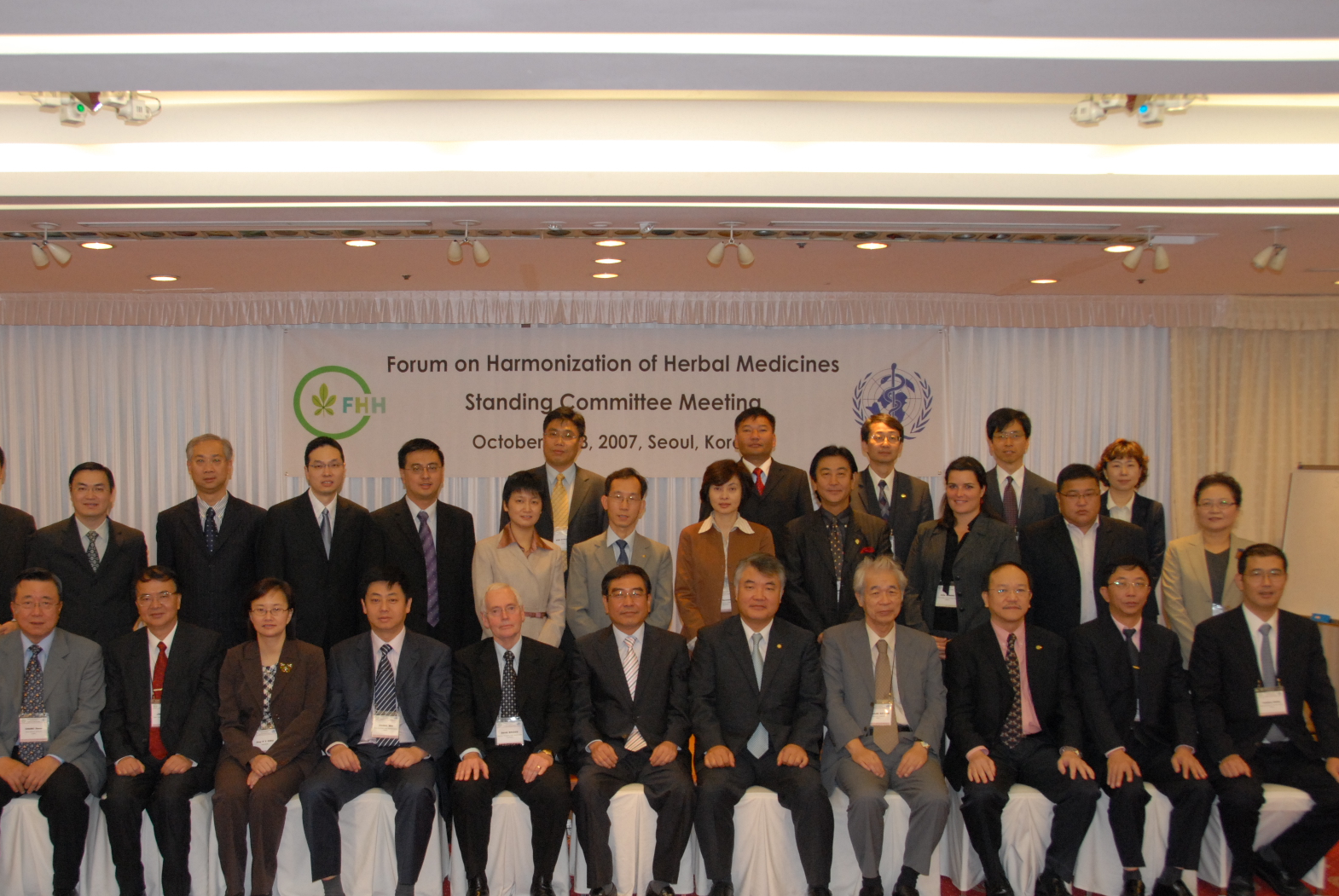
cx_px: 593
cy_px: 542
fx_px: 1378
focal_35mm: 37
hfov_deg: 51.7
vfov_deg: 35.9
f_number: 4.5
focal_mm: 20
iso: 640
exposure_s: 1/60
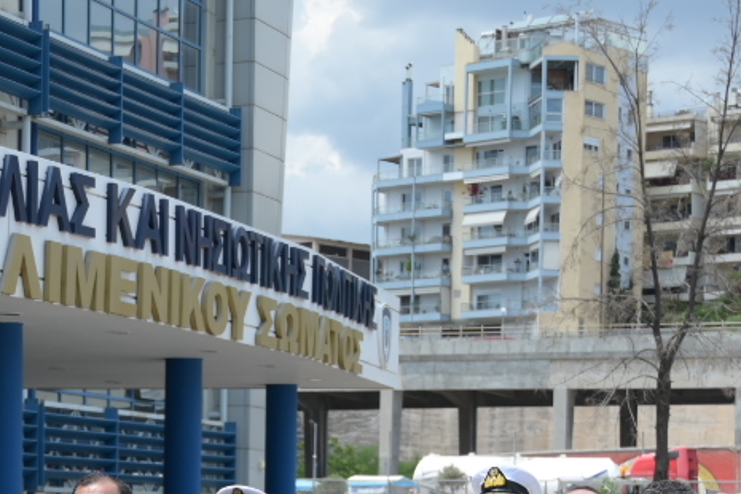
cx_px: 116
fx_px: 2367
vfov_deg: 11.6
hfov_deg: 17.6
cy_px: 657
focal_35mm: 115
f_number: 4
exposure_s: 1/640
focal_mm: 33
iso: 100
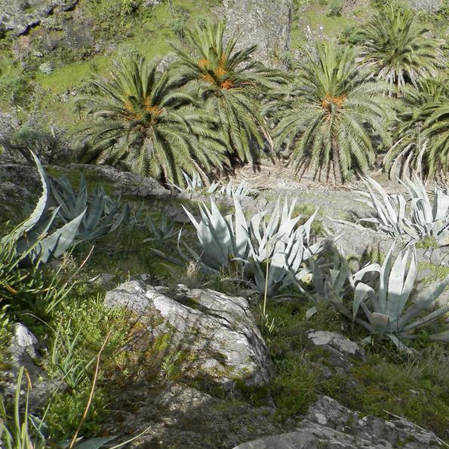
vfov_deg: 43.9
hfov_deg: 41.9
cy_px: 217
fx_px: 558
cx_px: 362
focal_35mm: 38
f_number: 3.1
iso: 80
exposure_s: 1/1000
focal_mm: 4.5
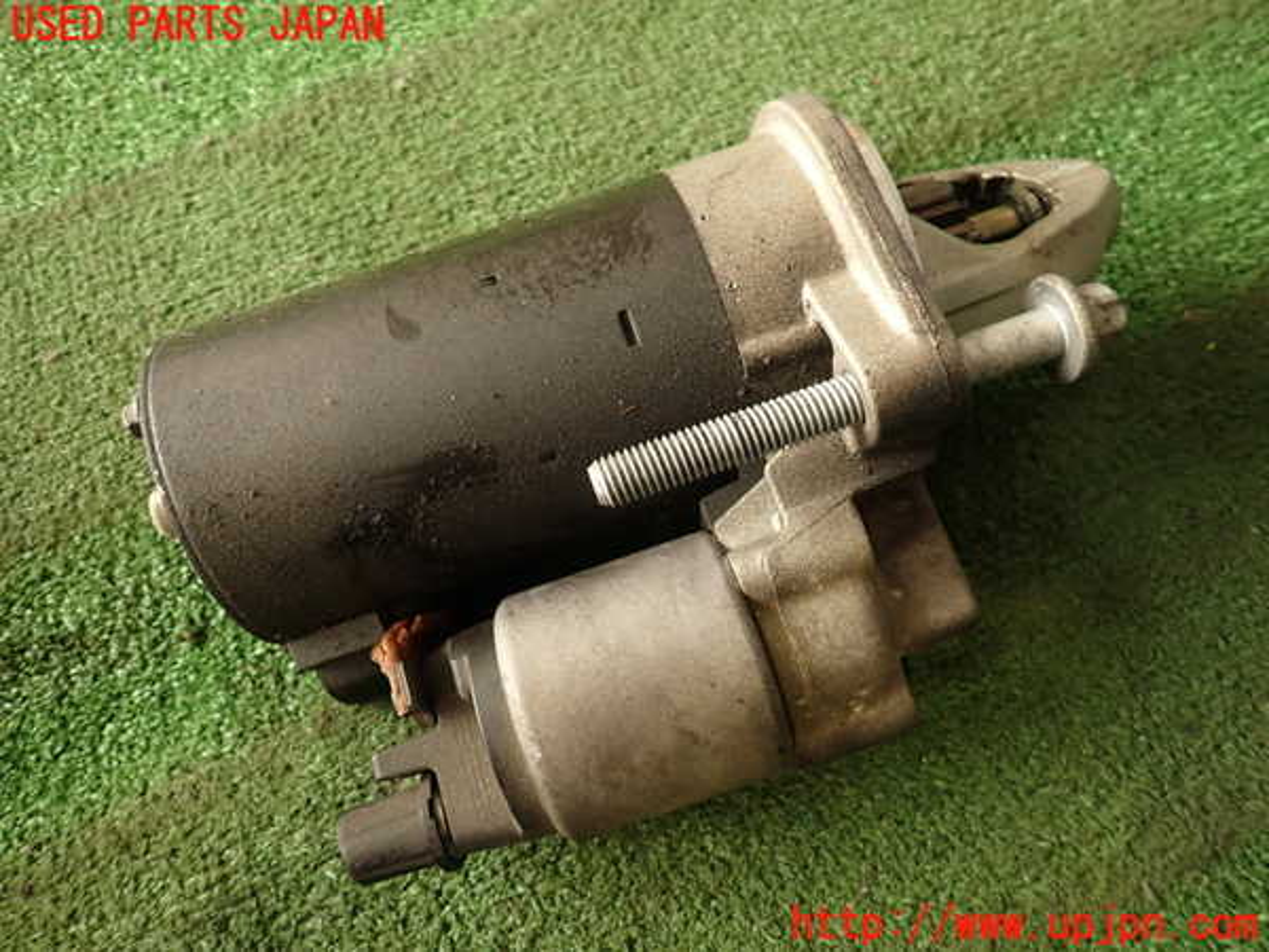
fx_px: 916
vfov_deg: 54.9
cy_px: 476
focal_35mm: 25
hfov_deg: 69.4
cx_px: 634
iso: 160
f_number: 2
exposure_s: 1/60
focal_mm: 4.5
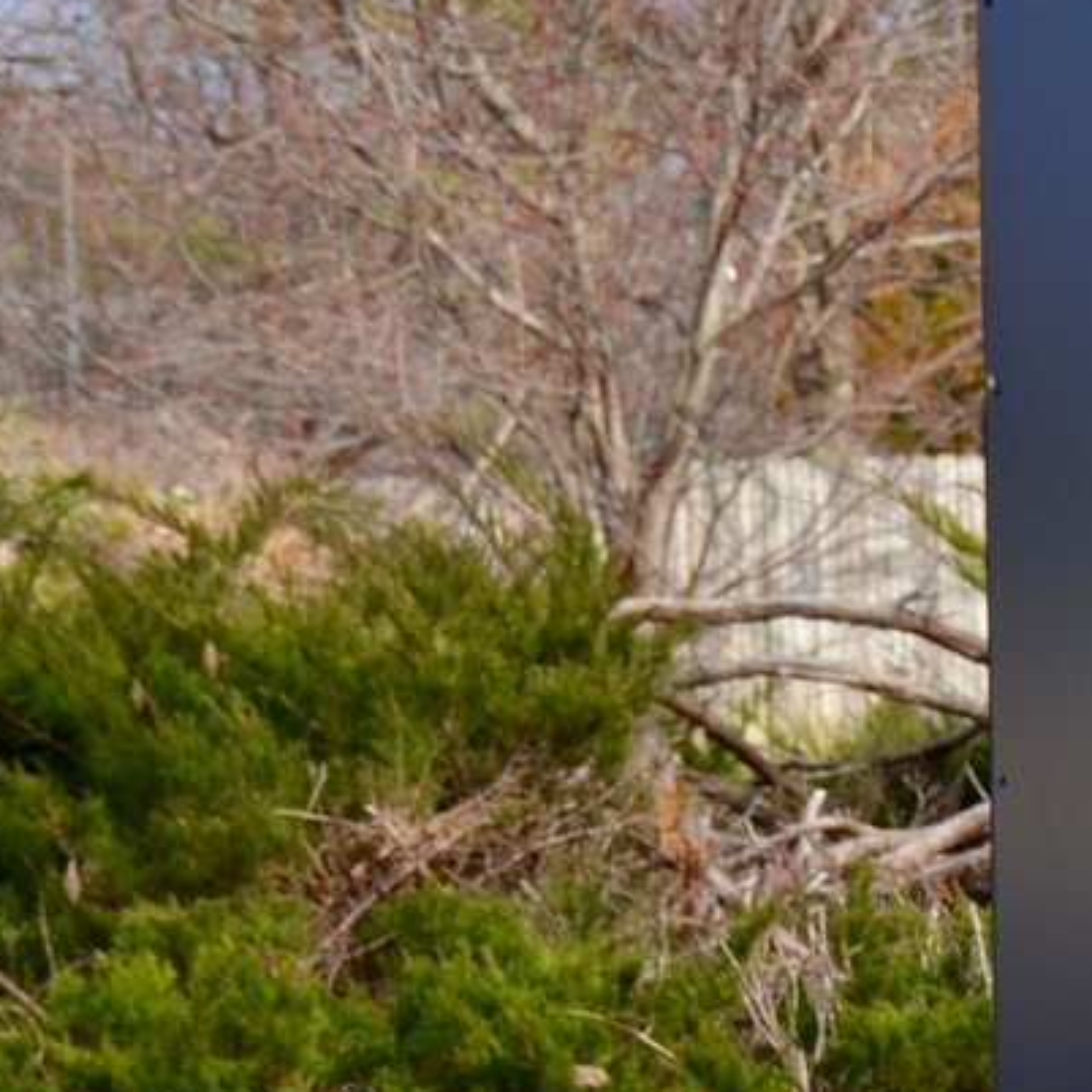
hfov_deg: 7.4
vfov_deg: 7.7
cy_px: 759
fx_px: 8102
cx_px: 2120
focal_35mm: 227
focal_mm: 42
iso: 100
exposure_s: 1/250
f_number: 8
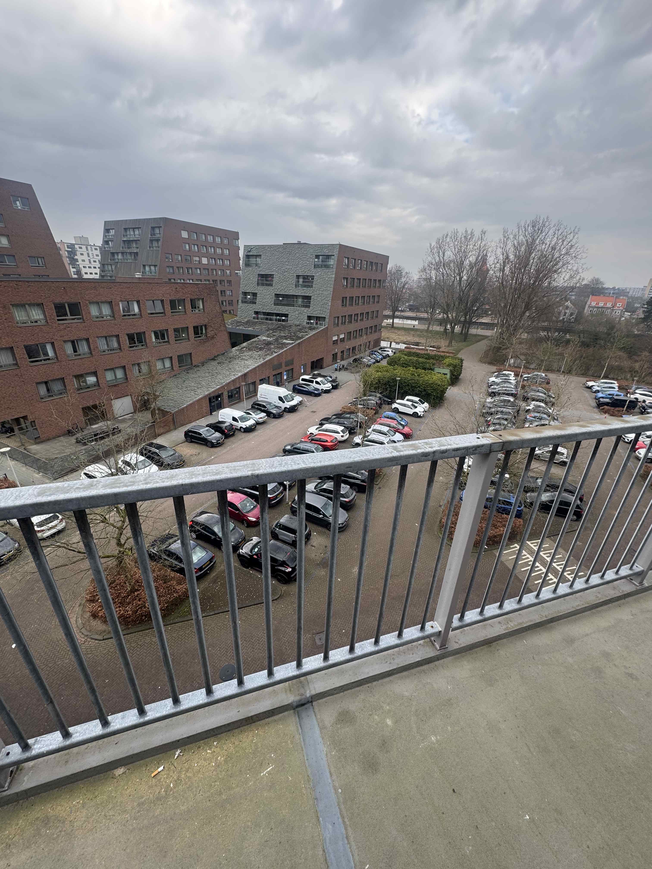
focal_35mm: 14
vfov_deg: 102.1
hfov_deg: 85.7
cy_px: 434
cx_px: 326
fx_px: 352
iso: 40
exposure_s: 1/284
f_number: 2.2
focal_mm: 2.22
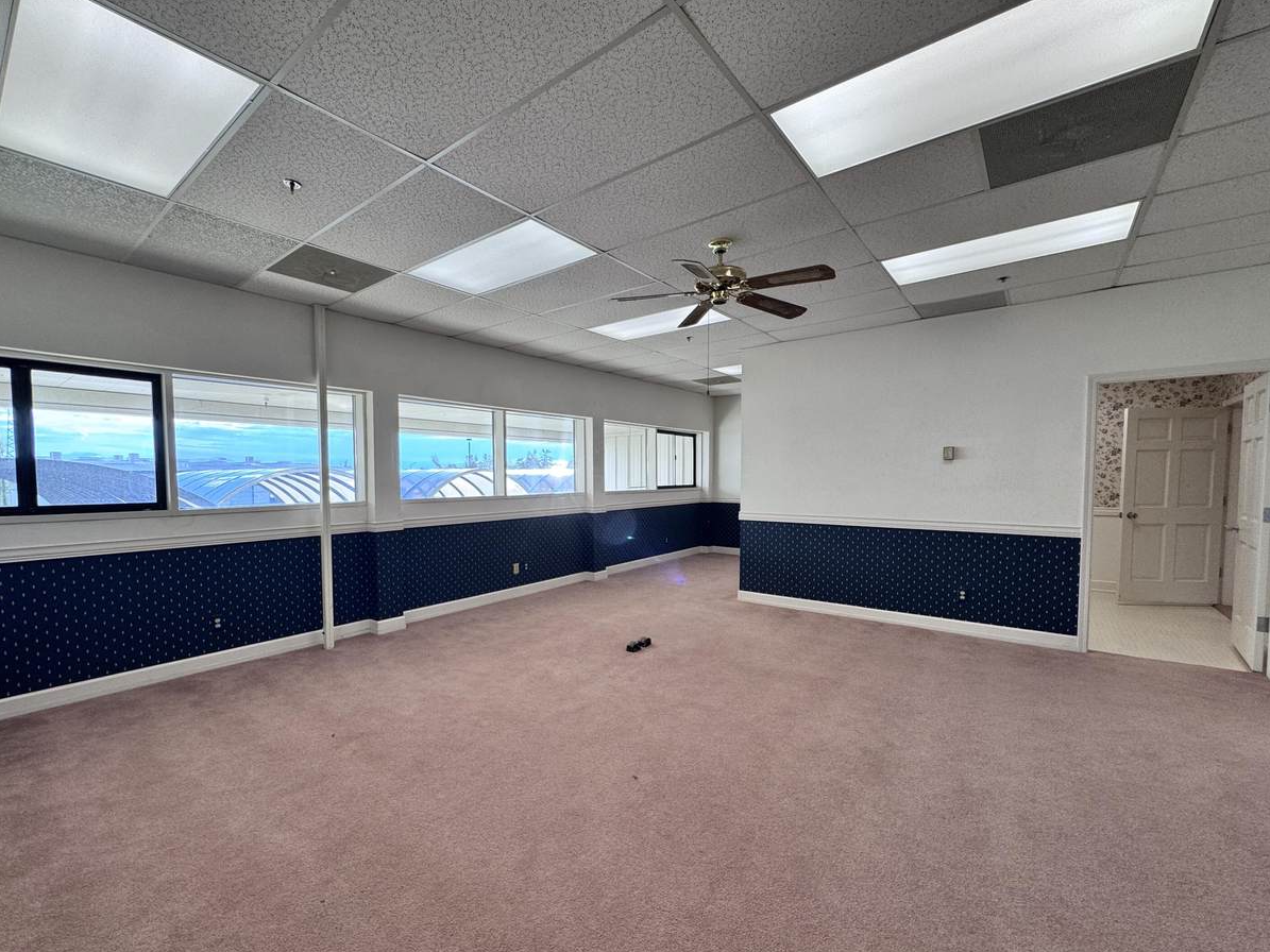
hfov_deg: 98.0
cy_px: 504
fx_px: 550
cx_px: 592
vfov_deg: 81.7
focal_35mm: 15
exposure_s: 1/120
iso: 64
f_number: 2.2
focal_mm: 2.22
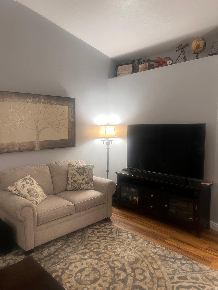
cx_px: 109
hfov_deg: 53.1
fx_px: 218
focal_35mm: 26
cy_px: 145
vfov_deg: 67.3
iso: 100
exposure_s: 1/60
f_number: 1.5
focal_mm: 5.7
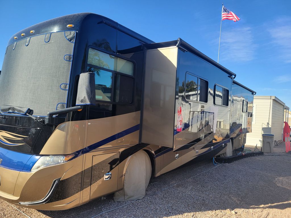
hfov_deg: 67.3
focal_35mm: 26
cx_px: 146
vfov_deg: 53.1
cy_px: 109
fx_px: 219
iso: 40
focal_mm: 5.4
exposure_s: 1/1053
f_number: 1.8
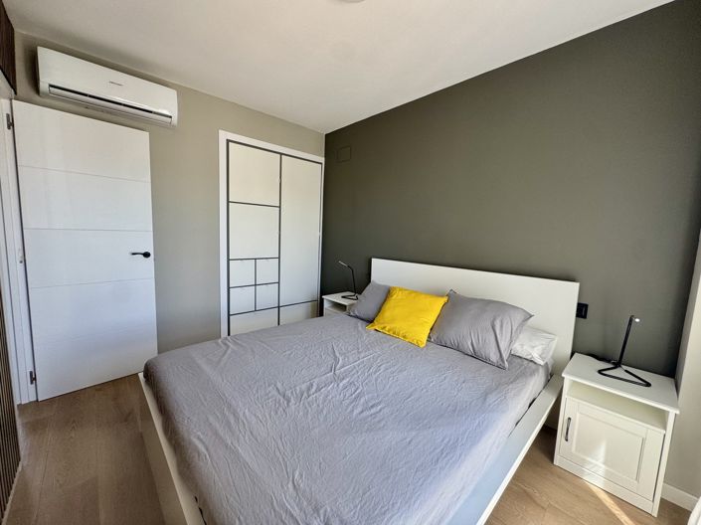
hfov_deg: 102.1
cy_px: 262
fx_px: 283
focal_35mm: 14
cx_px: 350
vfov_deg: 85.6
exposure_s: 1/99
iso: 100
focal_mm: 2.22
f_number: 2.2
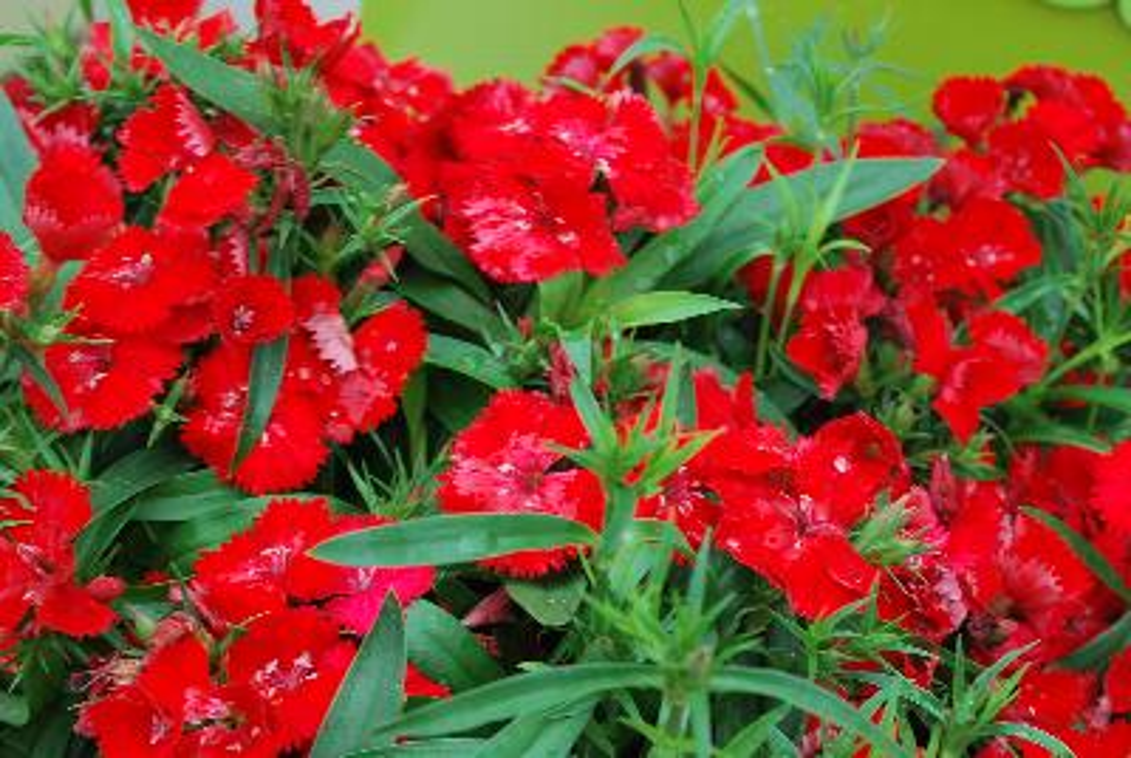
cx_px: 566
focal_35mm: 66
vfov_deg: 20.7
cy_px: 379
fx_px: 2077
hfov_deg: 30.5
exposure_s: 1/60
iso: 110
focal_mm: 44
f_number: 8
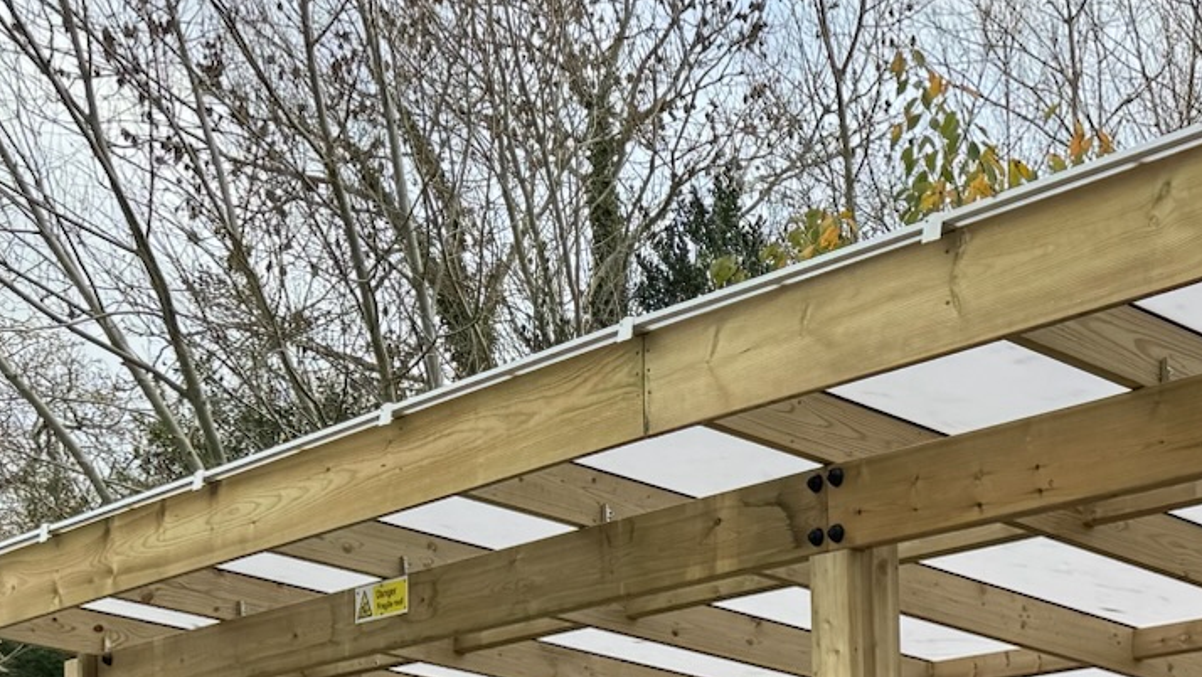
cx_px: 1458
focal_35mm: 75
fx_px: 2391
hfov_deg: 25.3
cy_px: 987
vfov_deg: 15.0
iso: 80
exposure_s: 1/621
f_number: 1.78
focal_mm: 6.76
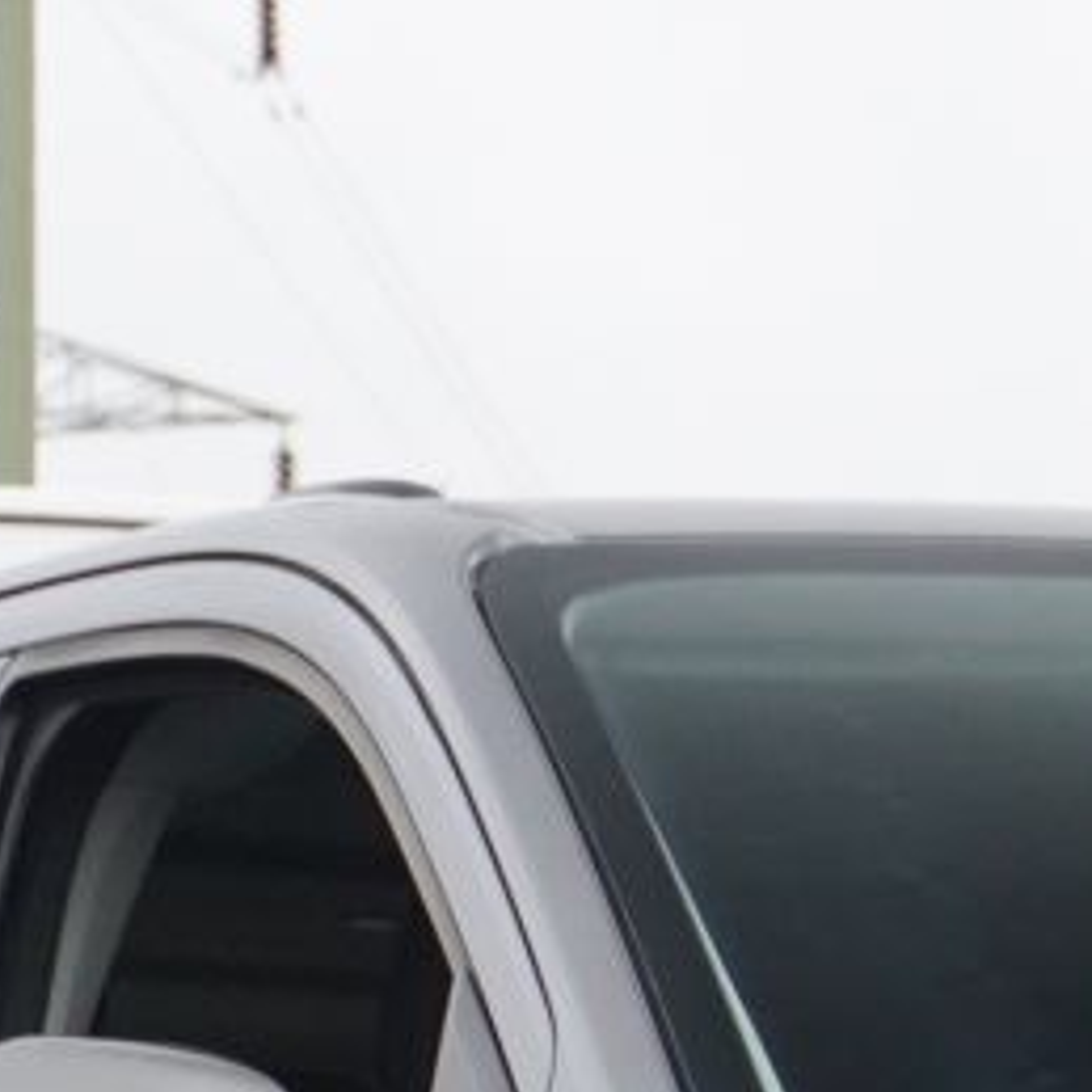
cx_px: 1686
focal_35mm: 370
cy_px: 2129
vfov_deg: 4.7
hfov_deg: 4.7
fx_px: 13192
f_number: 5.6
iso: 1000
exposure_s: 1/90
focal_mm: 47
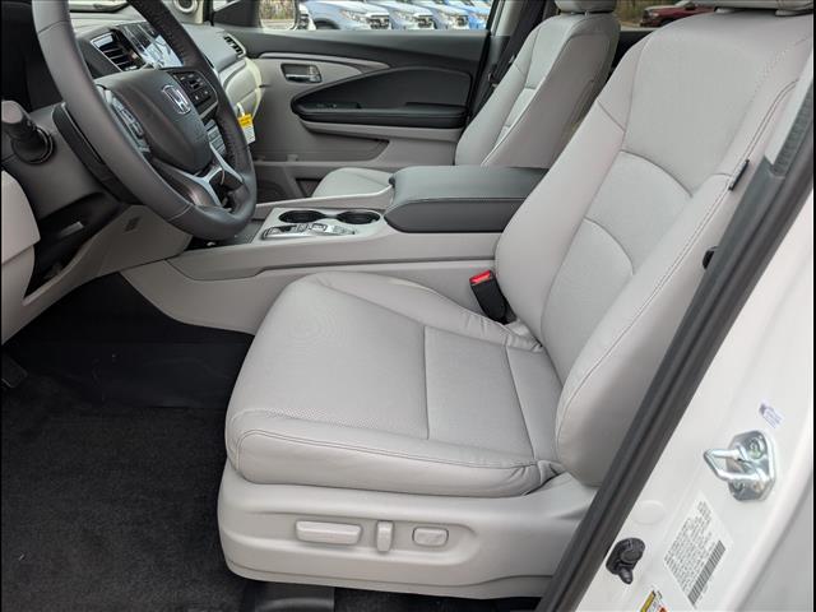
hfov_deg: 71.6
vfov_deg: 56.8
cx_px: 408
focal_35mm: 24
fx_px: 566
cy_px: 306
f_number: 1.68
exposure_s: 1/909
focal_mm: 6.9
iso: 18
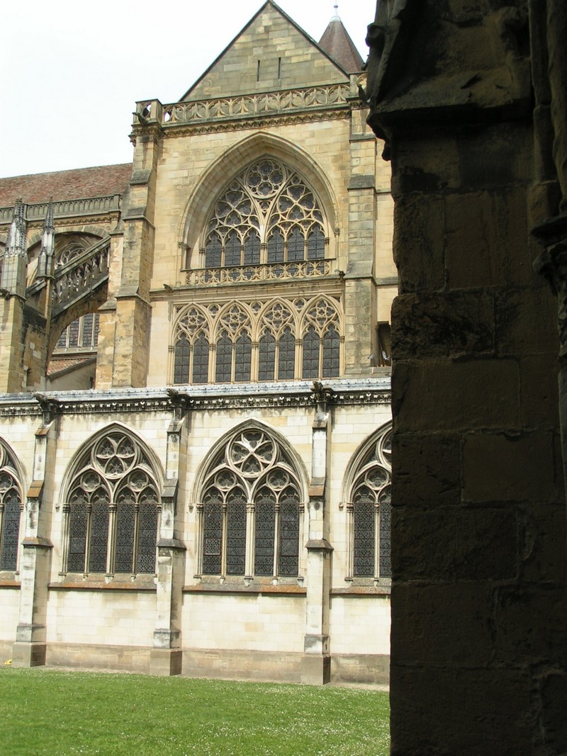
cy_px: 378
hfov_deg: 32.2
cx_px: 284
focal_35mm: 45
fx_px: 983
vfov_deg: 42.1
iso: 50
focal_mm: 6.9
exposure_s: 1/250
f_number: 5.6
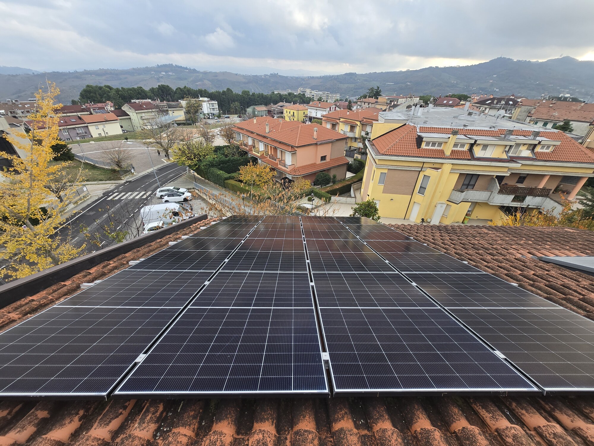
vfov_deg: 89.9
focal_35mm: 13
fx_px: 223
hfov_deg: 106.2
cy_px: 223
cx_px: 297
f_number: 2.2
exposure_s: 1/185
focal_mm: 1.7
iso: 25
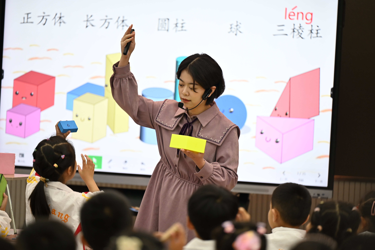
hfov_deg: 10.3
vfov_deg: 6.9
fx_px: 2082
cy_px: 125
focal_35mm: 200
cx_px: 188
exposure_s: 1/250
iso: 1000
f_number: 2.8
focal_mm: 200
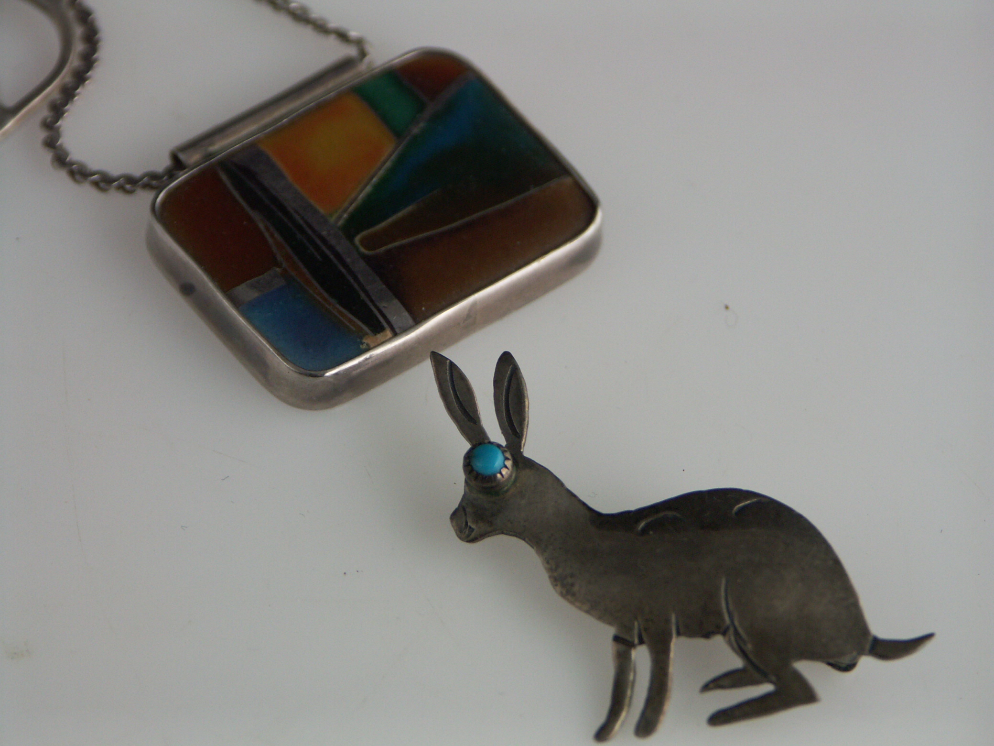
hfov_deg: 9.9
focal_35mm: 199
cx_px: 497
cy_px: 373
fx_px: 5714
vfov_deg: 7.5
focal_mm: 50.8
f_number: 3.5
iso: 100
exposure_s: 1/125
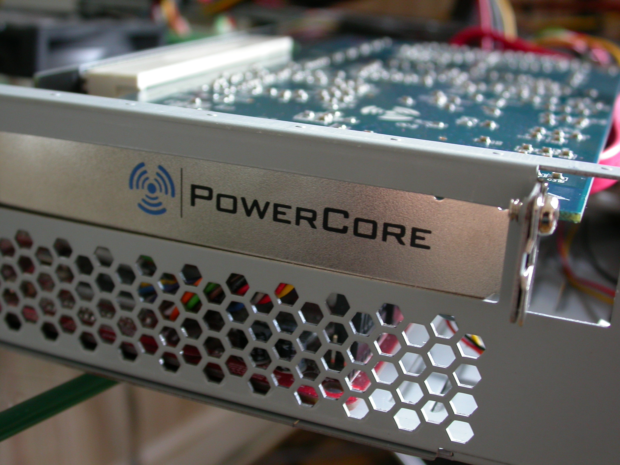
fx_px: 896
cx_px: 310
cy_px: 232
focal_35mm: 50
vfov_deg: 29.1
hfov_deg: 38.2
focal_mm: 10.4
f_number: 2.9
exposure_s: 1/9.5
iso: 100
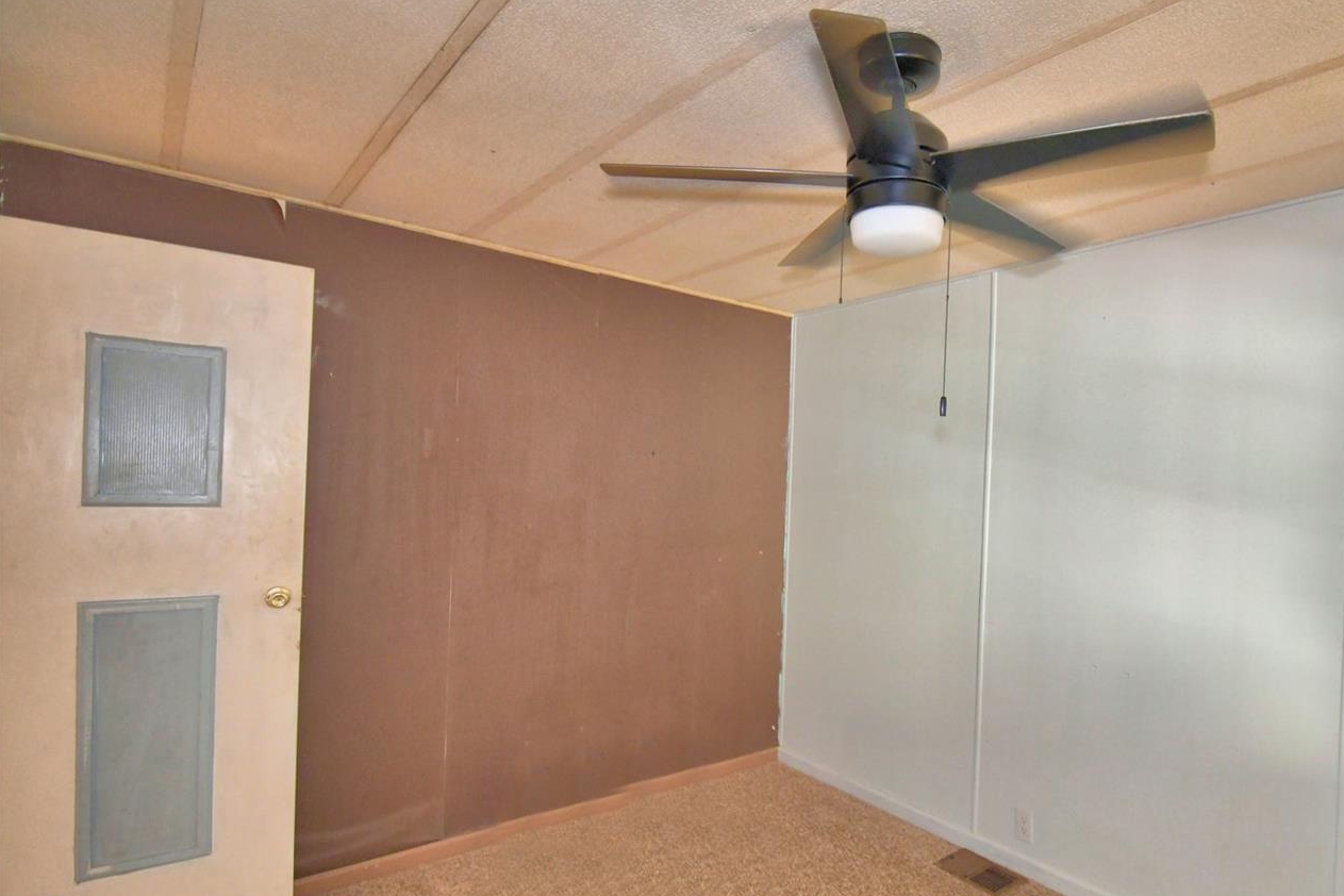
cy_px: 490
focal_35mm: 19
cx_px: 847
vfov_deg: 64.4
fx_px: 709
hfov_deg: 85.1
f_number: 4.5
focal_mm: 10
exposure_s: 1/30
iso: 900
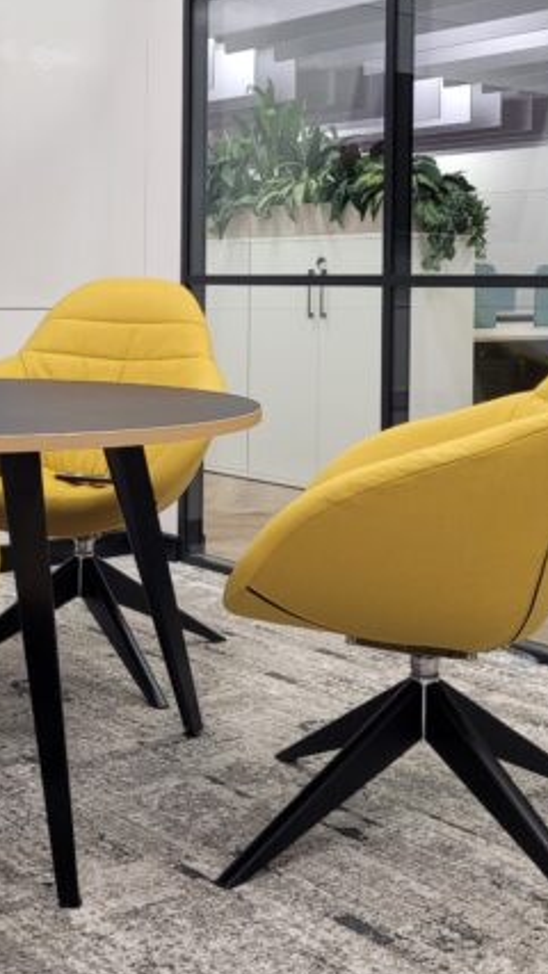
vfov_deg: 40.2
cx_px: 180
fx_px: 1318
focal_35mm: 51
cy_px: 349
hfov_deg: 23.4
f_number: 1.8
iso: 200
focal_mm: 5.4
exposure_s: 1/100
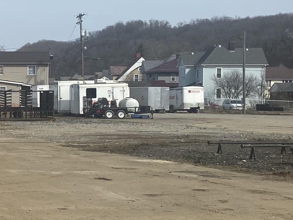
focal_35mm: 92
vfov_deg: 16.1
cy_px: 116
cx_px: -177
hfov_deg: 18.3
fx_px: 779
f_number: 1.8
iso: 32
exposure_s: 1/3846
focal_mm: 4.25
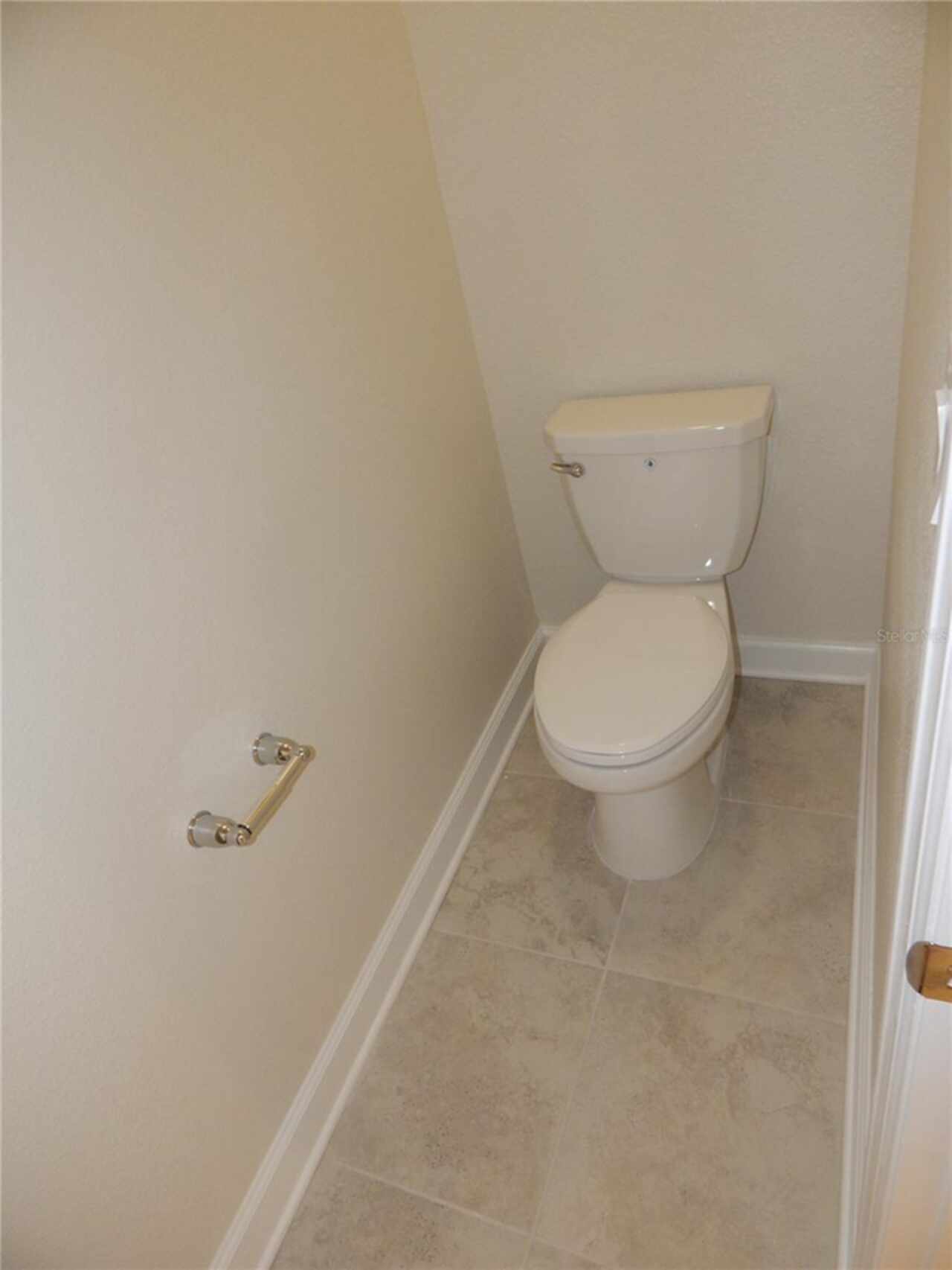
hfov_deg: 61.1
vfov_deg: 76.4
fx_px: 807
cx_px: 476
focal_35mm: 22
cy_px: 635
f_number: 3
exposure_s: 1/30
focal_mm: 4
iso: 200
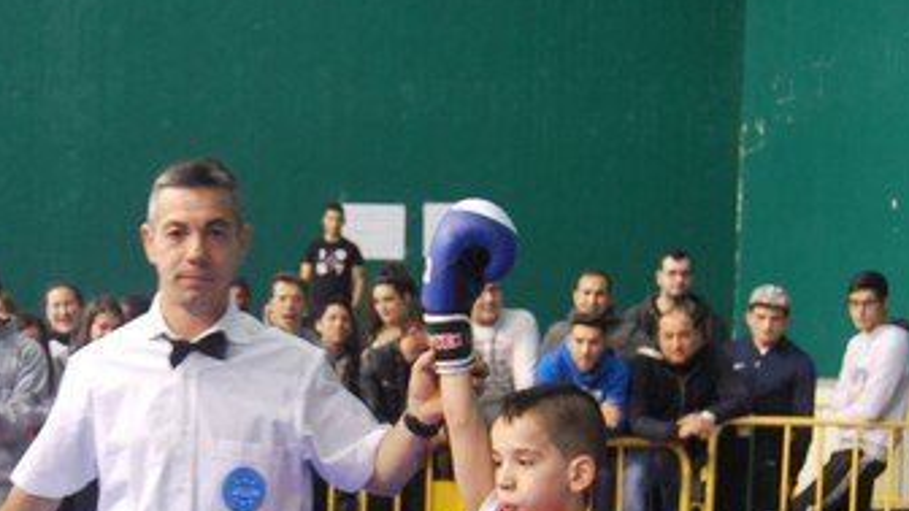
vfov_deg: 16.4
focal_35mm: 71
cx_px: 233
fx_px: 1717
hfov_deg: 29.2
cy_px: 561
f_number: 3.5
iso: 400
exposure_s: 1/15
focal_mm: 19
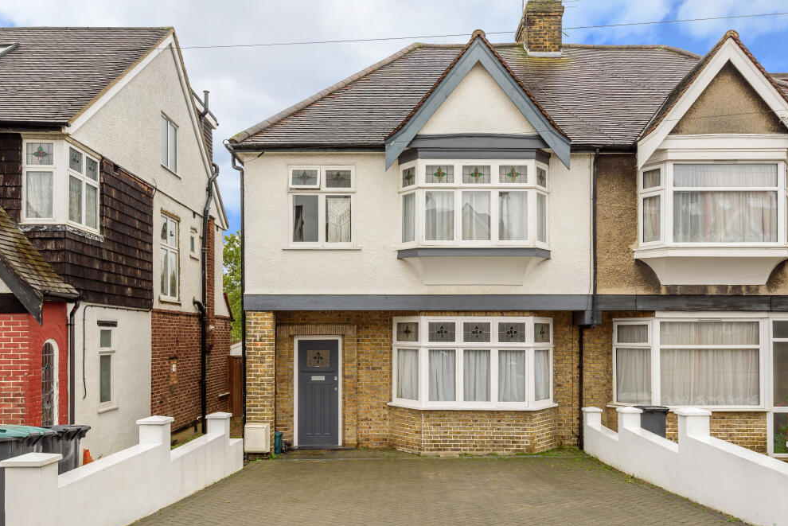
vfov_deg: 43.6
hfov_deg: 61.9
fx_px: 657
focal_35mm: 30
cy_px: 259
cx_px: 396
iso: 250
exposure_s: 1/40
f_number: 8
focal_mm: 29
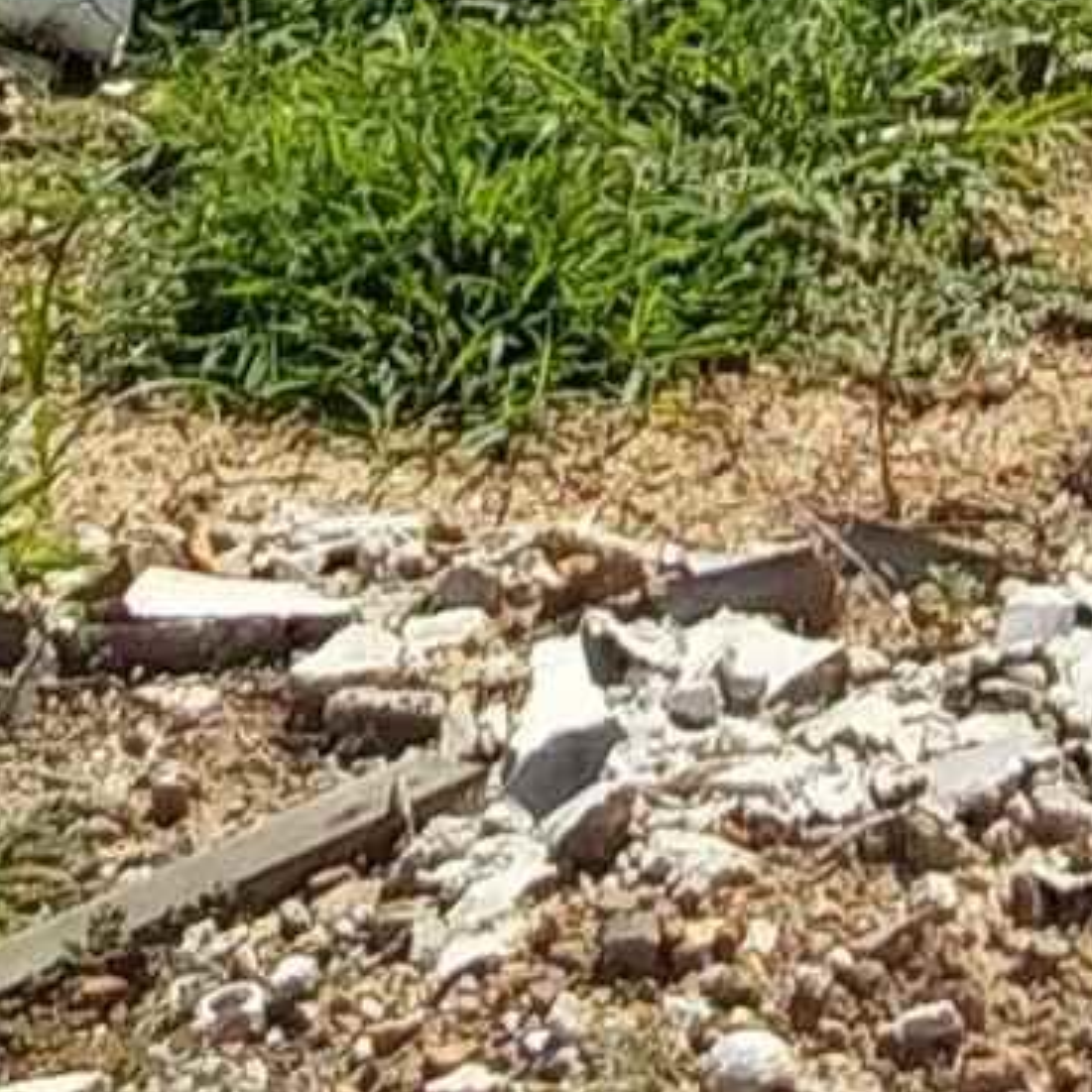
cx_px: 890
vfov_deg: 7.7
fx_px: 7388
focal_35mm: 207
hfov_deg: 8.4
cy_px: -1857
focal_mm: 2.91
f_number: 1.9
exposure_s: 1/2386
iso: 50
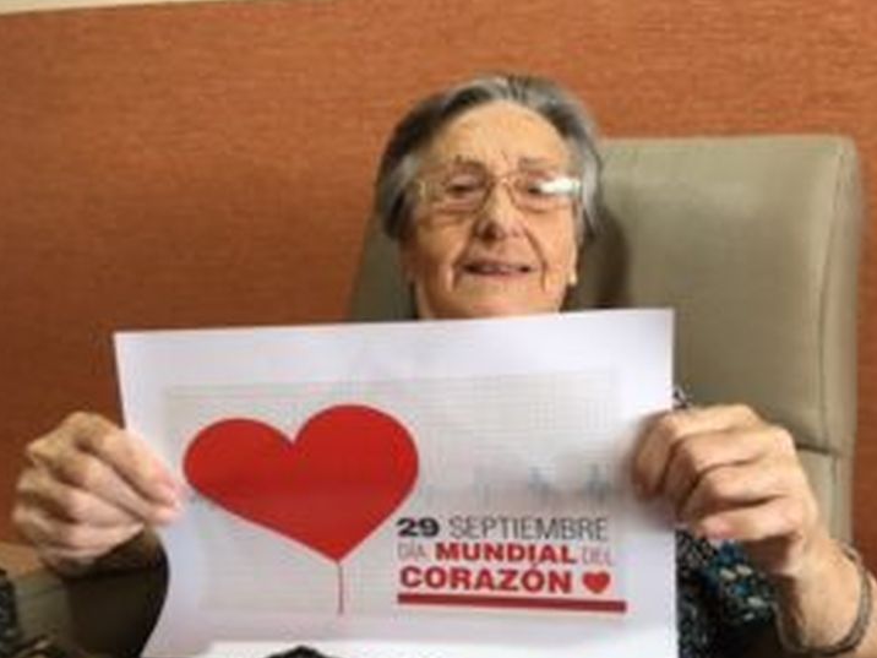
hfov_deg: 53.8
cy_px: 376
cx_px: 494
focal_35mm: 34
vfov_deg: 41.7
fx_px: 861
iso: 100
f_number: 2.2
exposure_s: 1/33
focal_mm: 4.15
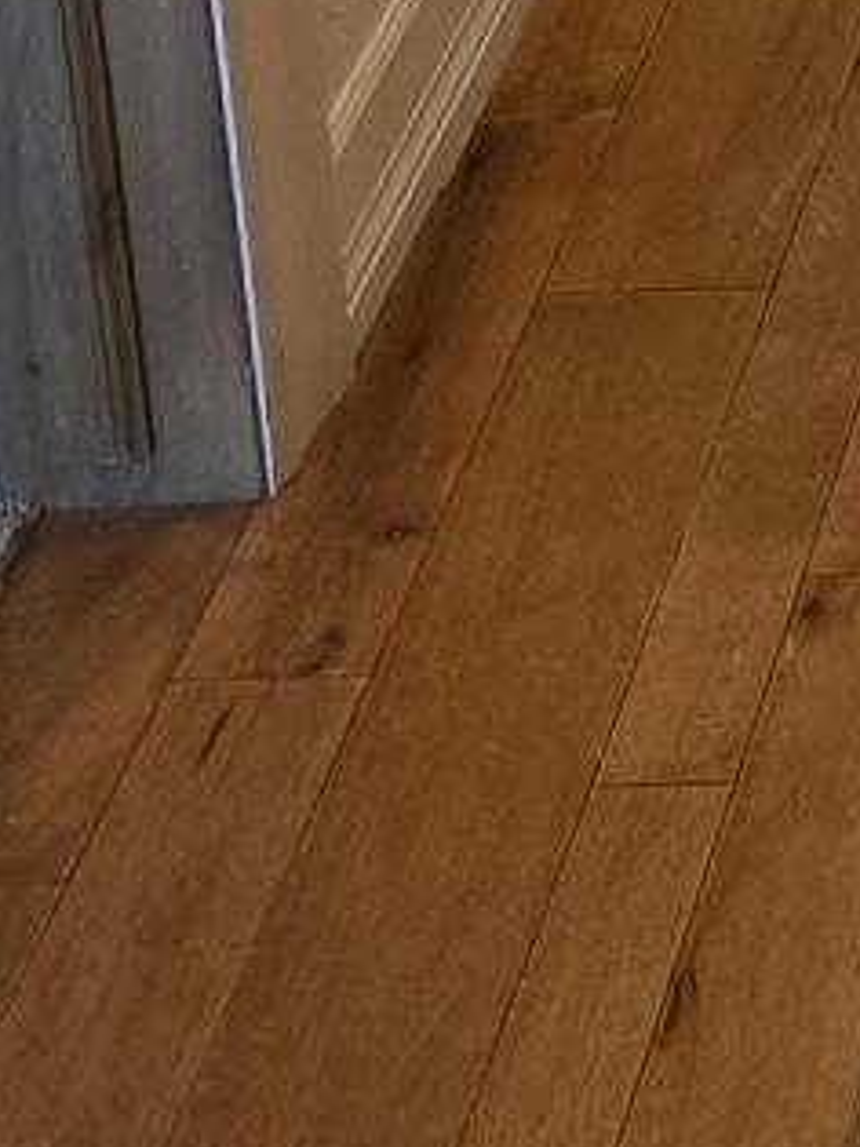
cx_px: 2030
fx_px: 4840
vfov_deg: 11.8
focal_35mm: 146
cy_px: -1304
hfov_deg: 9.2
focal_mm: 6.3
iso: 250
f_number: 1.7
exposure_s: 1/120
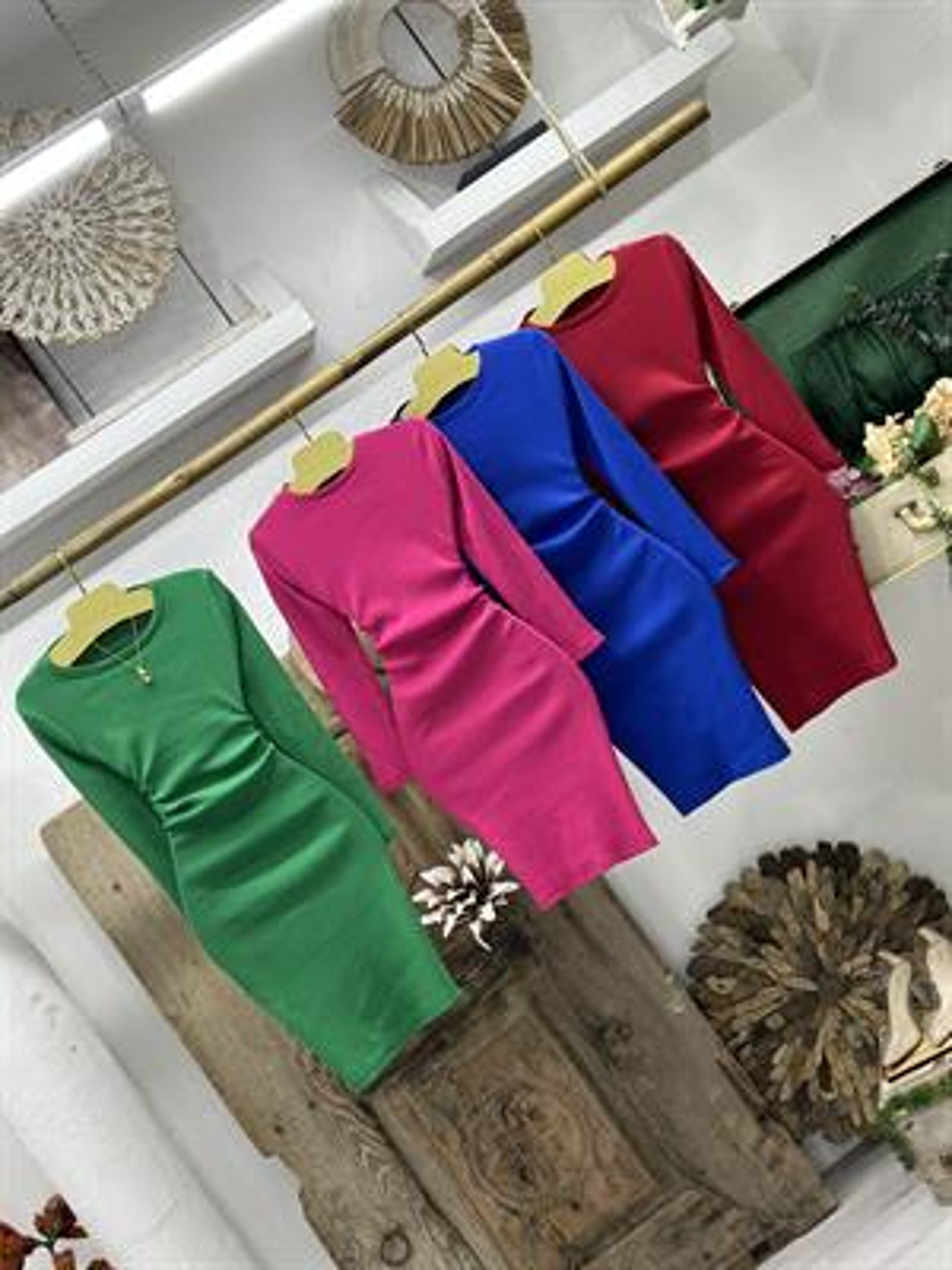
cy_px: 635
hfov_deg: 30.3
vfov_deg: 39.7
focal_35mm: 48
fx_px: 1760
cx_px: 476
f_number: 1.78
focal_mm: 6.86
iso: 125
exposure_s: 1/100
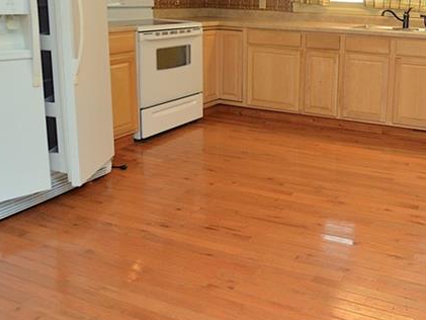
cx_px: 338
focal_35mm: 35
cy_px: 69
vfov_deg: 39.3
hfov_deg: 49.7
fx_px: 431
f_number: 3.5
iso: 500
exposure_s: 1/60
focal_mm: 10
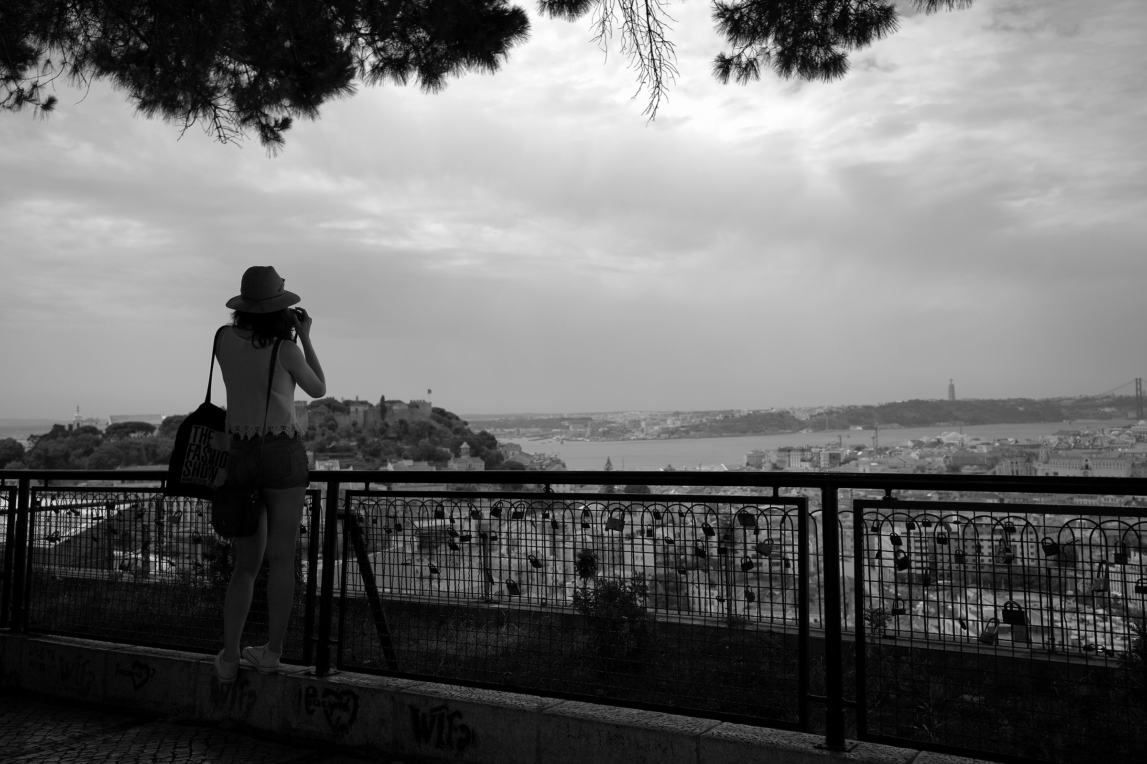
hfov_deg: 55.8
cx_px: 574
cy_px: 382
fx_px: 1083
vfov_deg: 38.9
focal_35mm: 34
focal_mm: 35
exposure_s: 1/800
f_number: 5.6
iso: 100
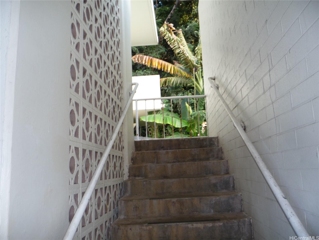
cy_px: 120
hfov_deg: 60.0
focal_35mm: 30
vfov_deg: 46.8
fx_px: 276
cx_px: 160
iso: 100
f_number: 3.3
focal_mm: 5.2
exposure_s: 1/30
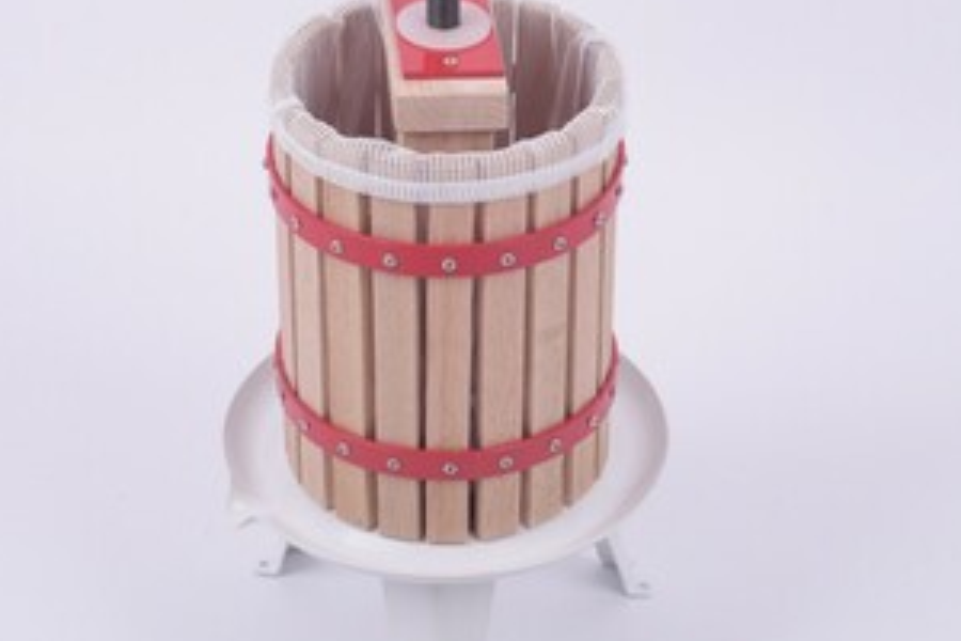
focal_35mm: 100
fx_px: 2669
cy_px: 202
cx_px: 477
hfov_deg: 20.4
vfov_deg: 13.7
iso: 200
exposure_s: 1/125
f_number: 9
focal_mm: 50
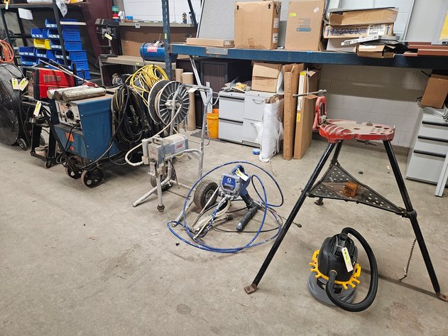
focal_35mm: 23
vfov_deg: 58.9
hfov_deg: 73.9
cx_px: 224
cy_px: 168
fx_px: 298
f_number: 1.8
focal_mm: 5.4
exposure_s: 1/60
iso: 640
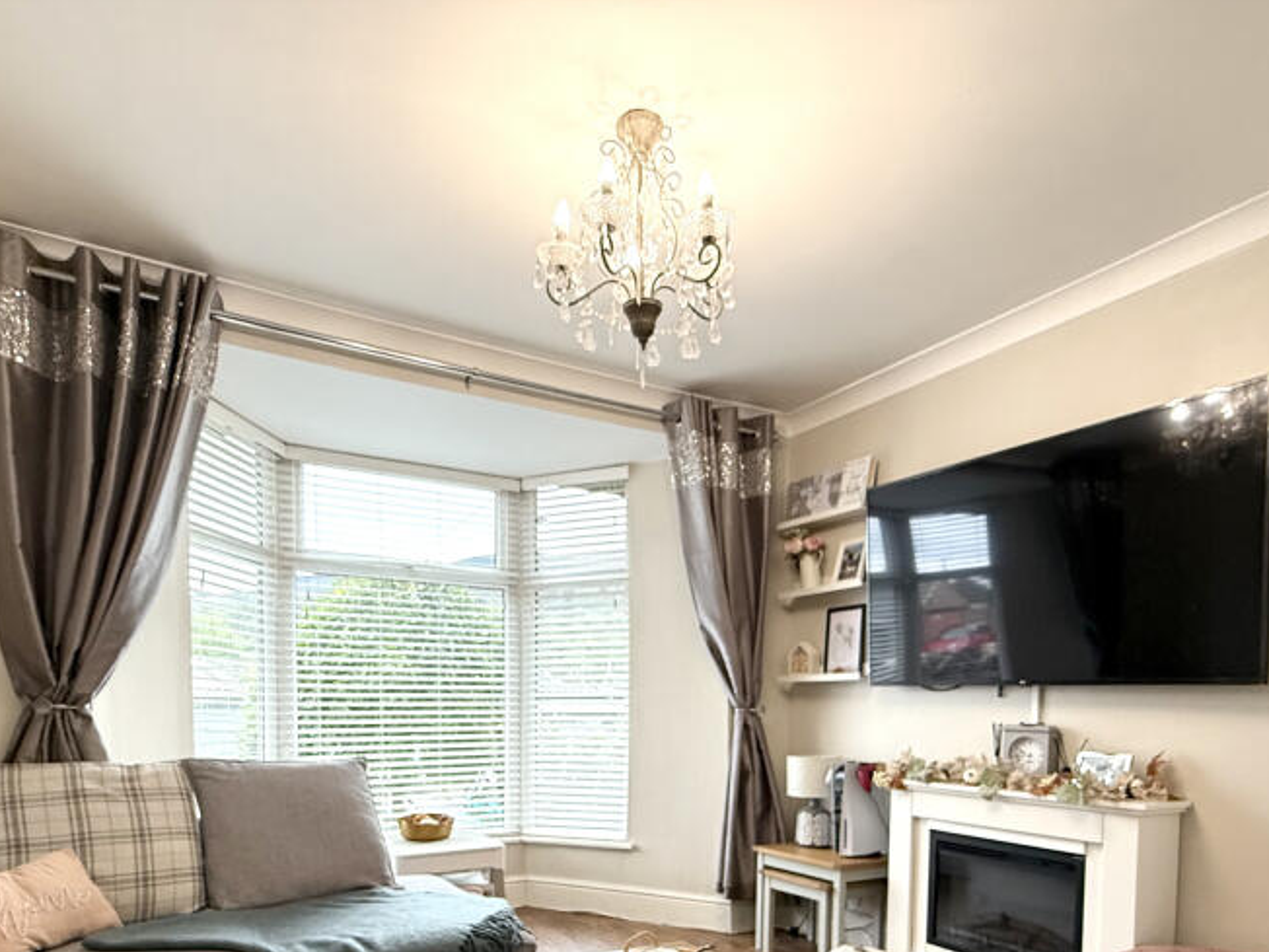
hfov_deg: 76.4
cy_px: 740
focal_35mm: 22
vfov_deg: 57.3
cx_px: 644
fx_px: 807
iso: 320
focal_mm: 2.22
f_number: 2.2
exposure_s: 1/100
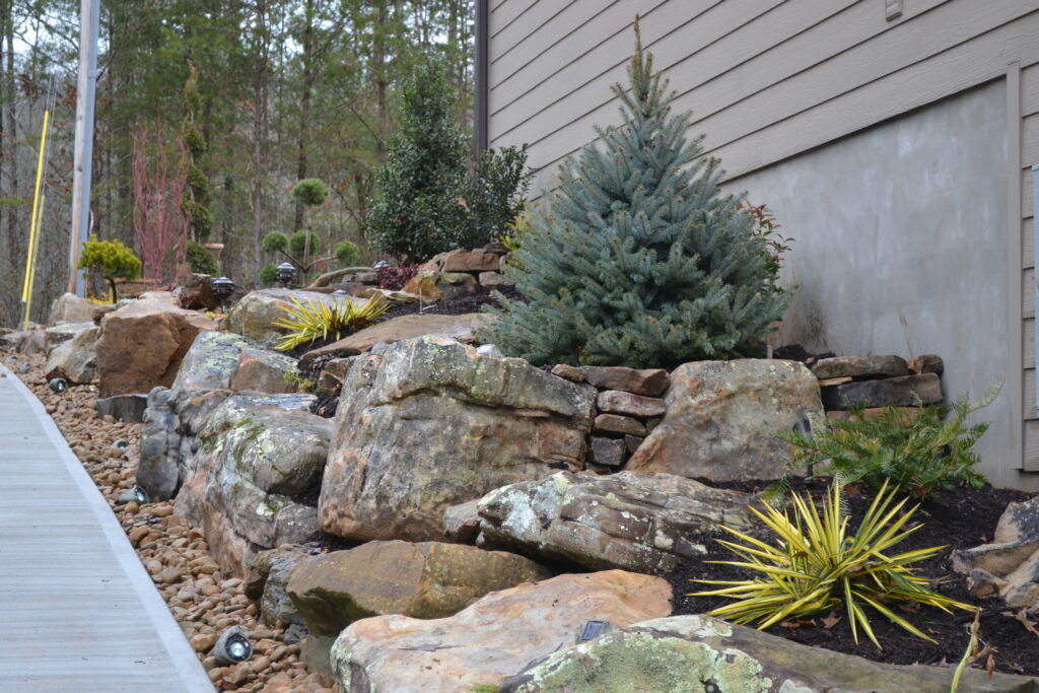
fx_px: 2381
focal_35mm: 82
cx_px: 520
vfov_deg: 16.6
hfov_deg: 24.6
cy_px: 346
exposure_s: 1/60
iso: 400
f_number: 5.6
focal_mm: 55
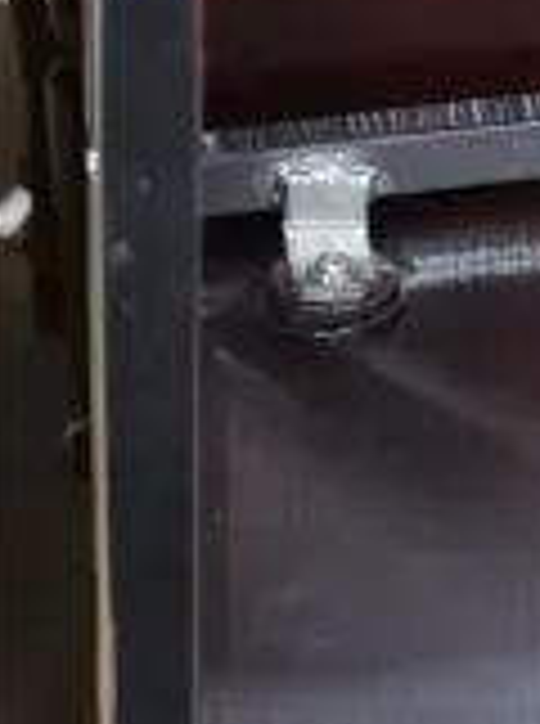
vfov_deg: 9.1
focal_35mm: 217
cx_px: 857
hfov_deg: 6.7
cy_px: 436
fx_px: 4532
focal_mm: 17
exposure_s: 1/60
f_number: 4
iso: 1000
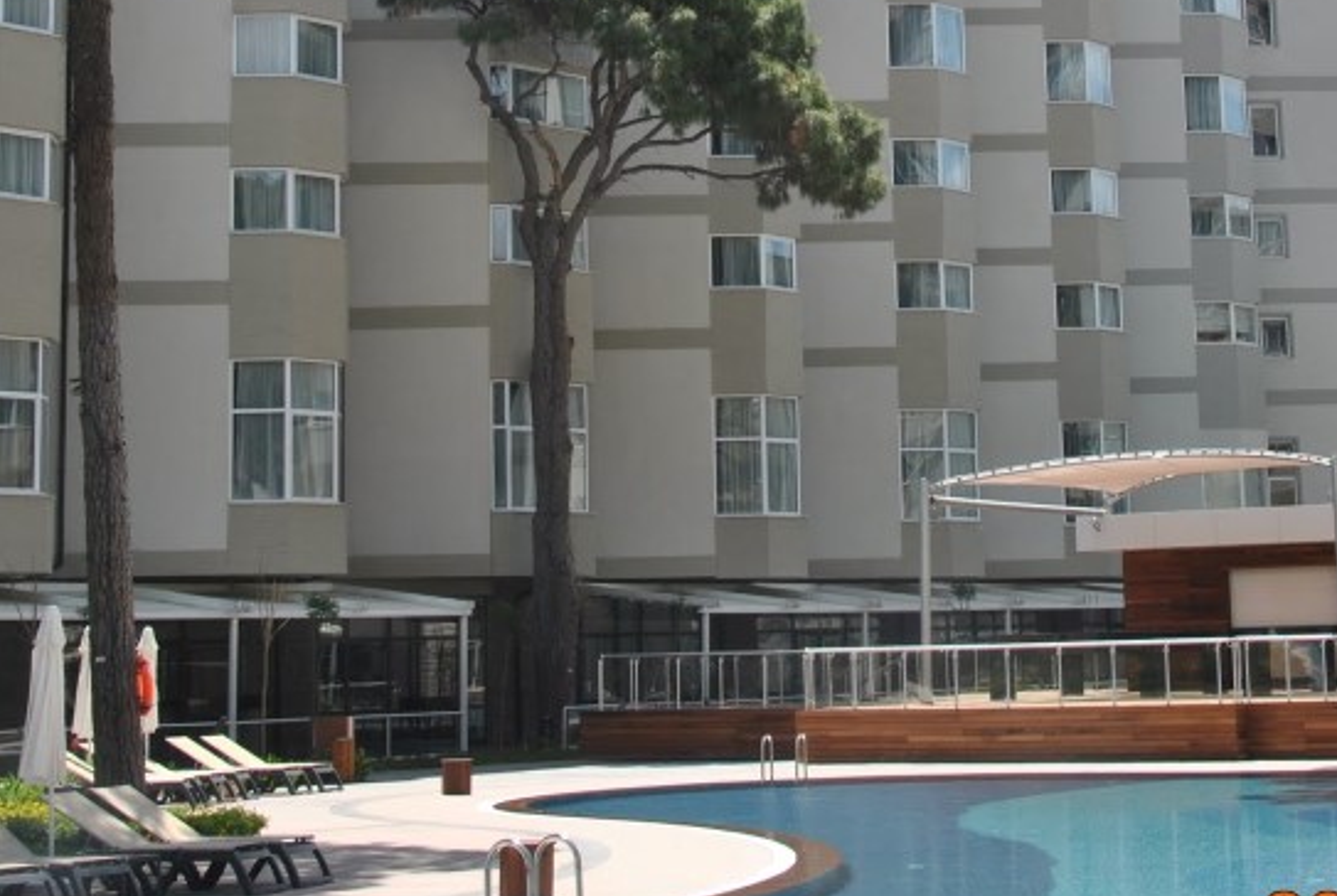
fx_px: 2827
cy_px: 121
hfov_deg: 26.5
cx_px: 819
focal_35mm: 76
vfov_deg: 17.8
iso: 100
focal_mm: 24
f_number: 9
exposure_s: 1/200
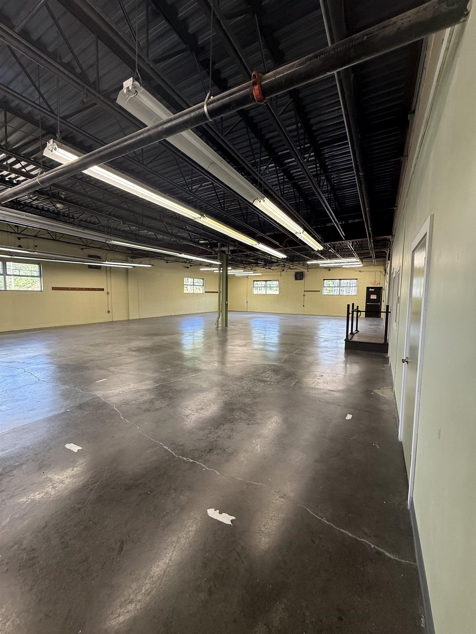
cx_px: 238
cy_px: 317
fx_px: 257
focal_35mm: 14
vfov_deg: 102.1
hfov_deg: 85.7
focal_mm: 2.22
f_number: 2.2
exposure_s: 1/120
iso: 160
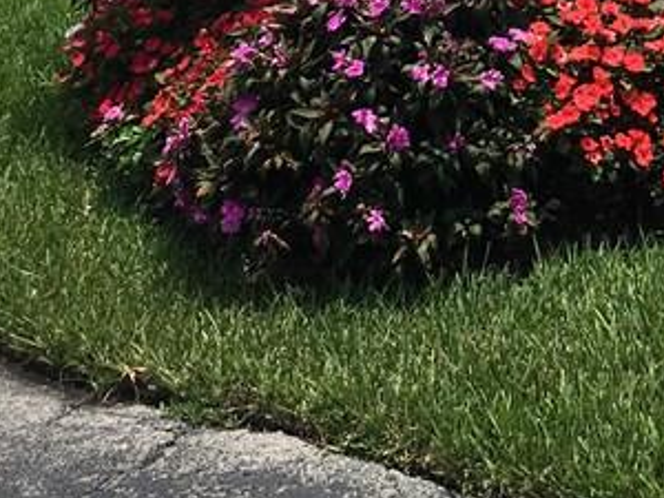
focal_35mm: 99
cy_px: -343
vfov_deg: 13.6
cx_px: 755
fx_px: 1899
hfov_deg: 18.9
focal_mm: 4.15
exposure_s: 1/2481
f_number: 2.2
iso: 25
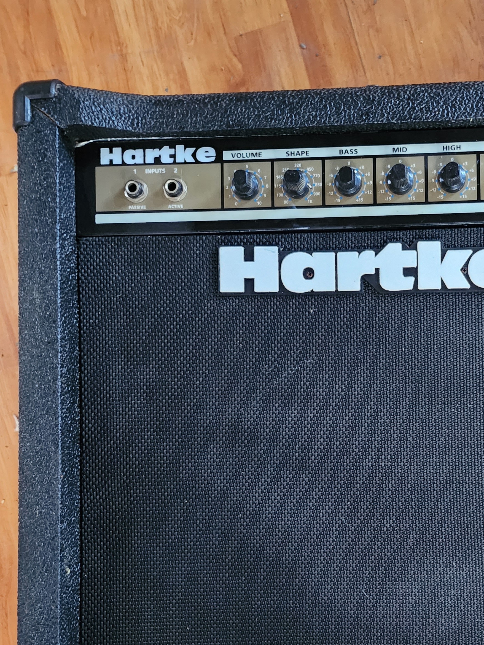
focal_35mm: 41
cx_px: 396
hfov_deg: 34.0
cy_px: 432
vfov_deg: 45.1
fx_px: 764
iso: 1000
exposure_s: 1/25
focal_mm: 5
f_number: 1.8
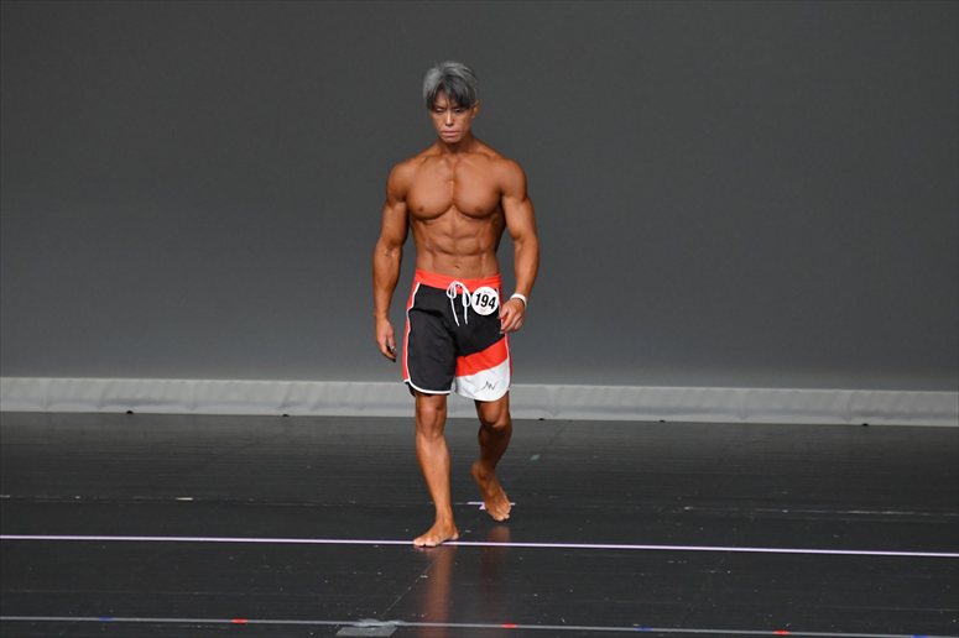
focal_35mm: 345
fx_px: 9186
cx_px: 480
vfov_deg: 4.0
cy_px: 319
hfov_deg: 6.0
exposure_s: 1/400
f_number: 5.6
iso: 4000
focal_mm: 230
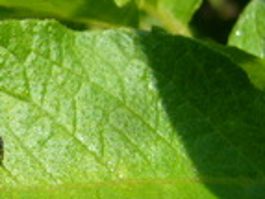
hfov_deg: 19.2
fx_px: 750
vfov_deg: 15.0
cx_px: -32
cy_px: 136
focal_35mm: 98
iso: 80
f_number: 5.6
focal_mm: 5.8
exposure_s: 1/250
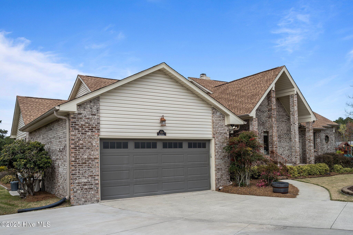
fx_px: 294
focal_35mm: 30
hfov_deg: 61.9
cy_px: 118
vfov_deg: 43.6
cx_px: 176
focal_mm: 30
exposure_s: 1/250
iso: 64
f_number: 7.1
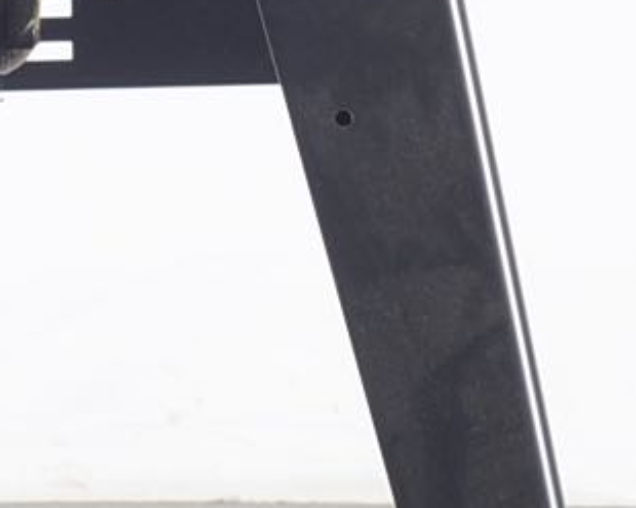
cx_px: -170
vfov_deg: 2.8
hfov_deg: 3.5
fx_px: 10503
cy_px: -160
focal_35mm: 558
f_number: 5.6
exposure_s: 1/125
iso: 100
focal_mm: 50
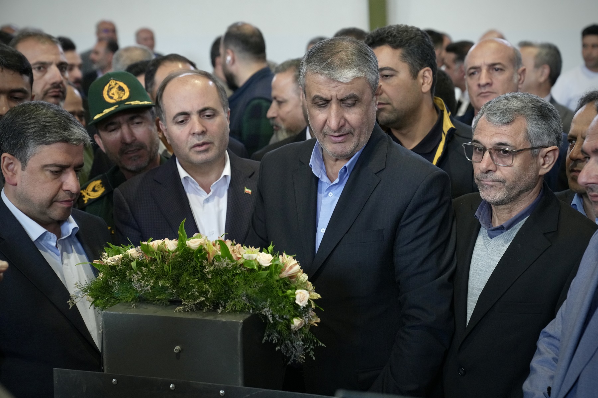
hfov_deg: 28.8
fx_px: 1163
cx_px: 299
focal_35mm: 70
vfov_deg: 19.5
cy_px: 199
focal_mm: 70
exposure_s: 1/250
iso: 2500
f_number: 4.5
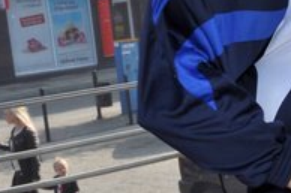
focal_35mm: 126
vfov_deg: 10.9
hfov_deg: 14.8
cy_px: 102
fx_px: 1015
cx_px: 470
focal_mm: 25
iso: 250
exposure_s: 1/160
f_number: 10
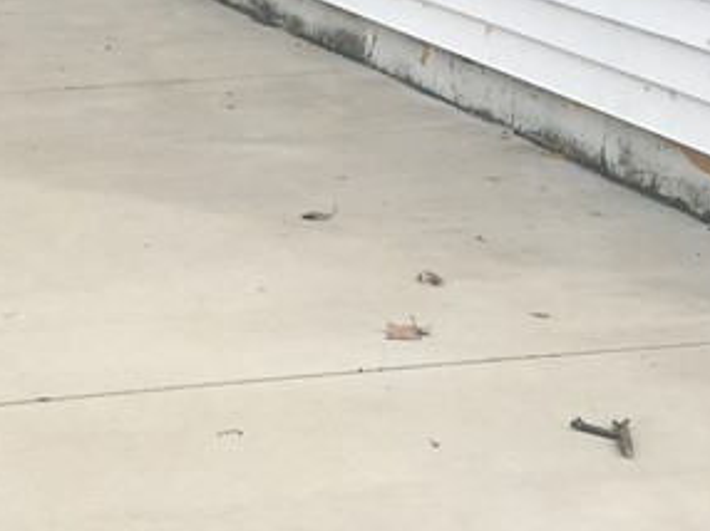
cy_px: 194
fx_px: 2131
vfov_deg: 14.2
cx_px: -134
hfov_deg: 18.0
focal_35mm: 104
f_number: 2.2
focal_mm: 4.15
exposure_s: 1/1282
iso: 25
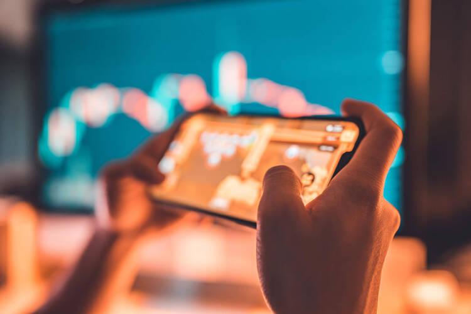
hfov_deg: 54.4
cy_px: 157
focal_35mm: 35
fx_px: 458
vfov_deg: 37.9
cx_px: 236
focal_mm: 35
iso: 500
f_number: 1.8
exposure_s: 1/80
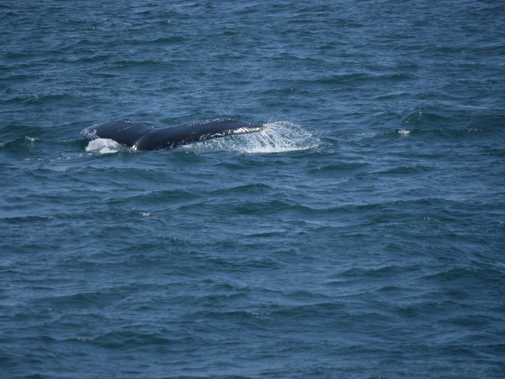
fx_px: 4165
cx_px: 221
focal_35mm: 286
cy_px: 190
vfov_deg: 5.2
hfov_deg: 6.9
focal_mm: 175
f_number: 5.6
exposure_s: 1/1600
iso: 200
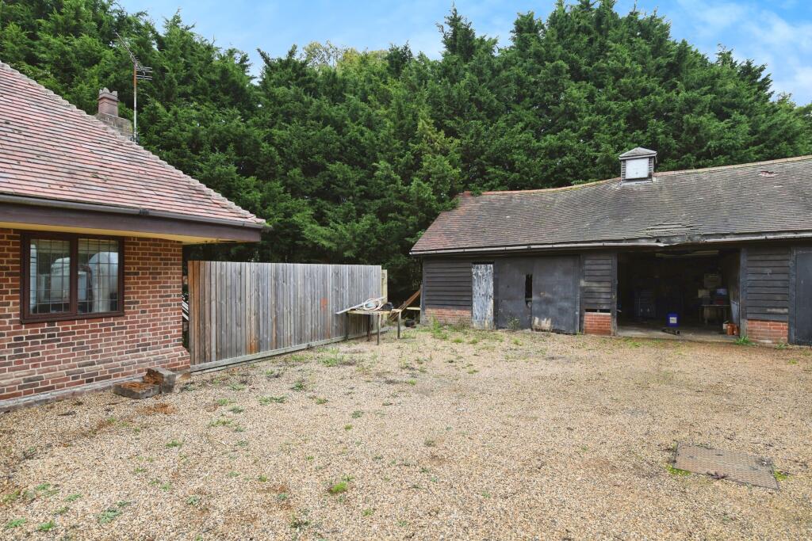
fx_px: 429
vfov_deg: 64.6
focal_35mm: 19
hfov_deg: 86.9
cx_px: 406
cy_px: 270
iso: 640
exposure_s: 1/800
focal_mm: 19
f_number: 5.6
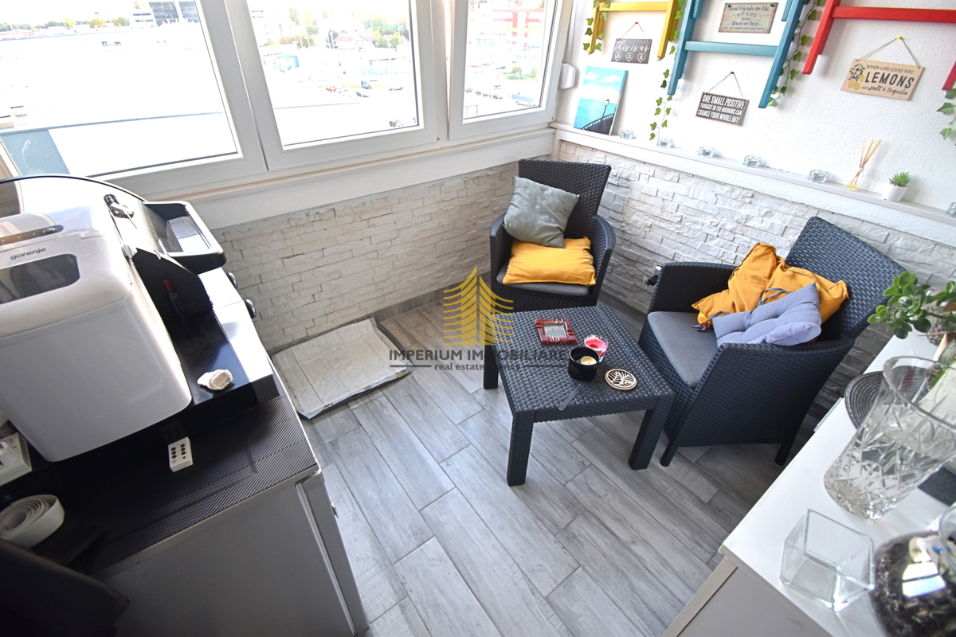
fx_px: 398
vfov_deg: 77.3
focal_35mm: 15
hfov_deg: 100.4
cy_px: 318
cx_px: 478
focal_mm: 10
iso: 360
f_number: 4.5
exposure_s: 1/30
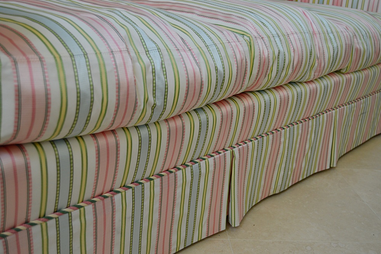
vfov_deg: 34.2
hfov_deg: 49.6
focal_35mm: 39
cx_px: 190
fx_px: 412
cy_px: 127
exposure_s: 1/60
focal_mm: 26
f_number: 4
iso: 400
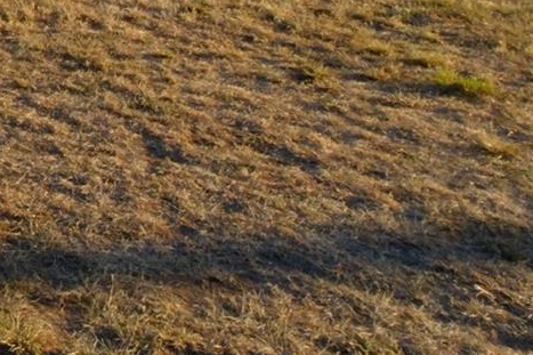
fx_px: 1169
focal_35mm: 79
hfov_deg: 20.8
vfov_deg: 15.1
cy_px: -275
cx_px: -317
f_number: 16
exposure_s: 1/160
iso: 1000
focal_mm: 11.7
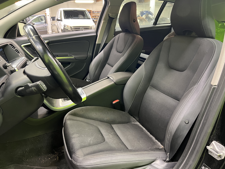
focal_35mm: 26
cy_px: 84
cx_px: 112
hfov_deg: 67.3
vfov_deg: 53.1
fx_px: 169
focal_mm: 5.7
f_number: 1.5
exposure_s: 1/50
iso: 500
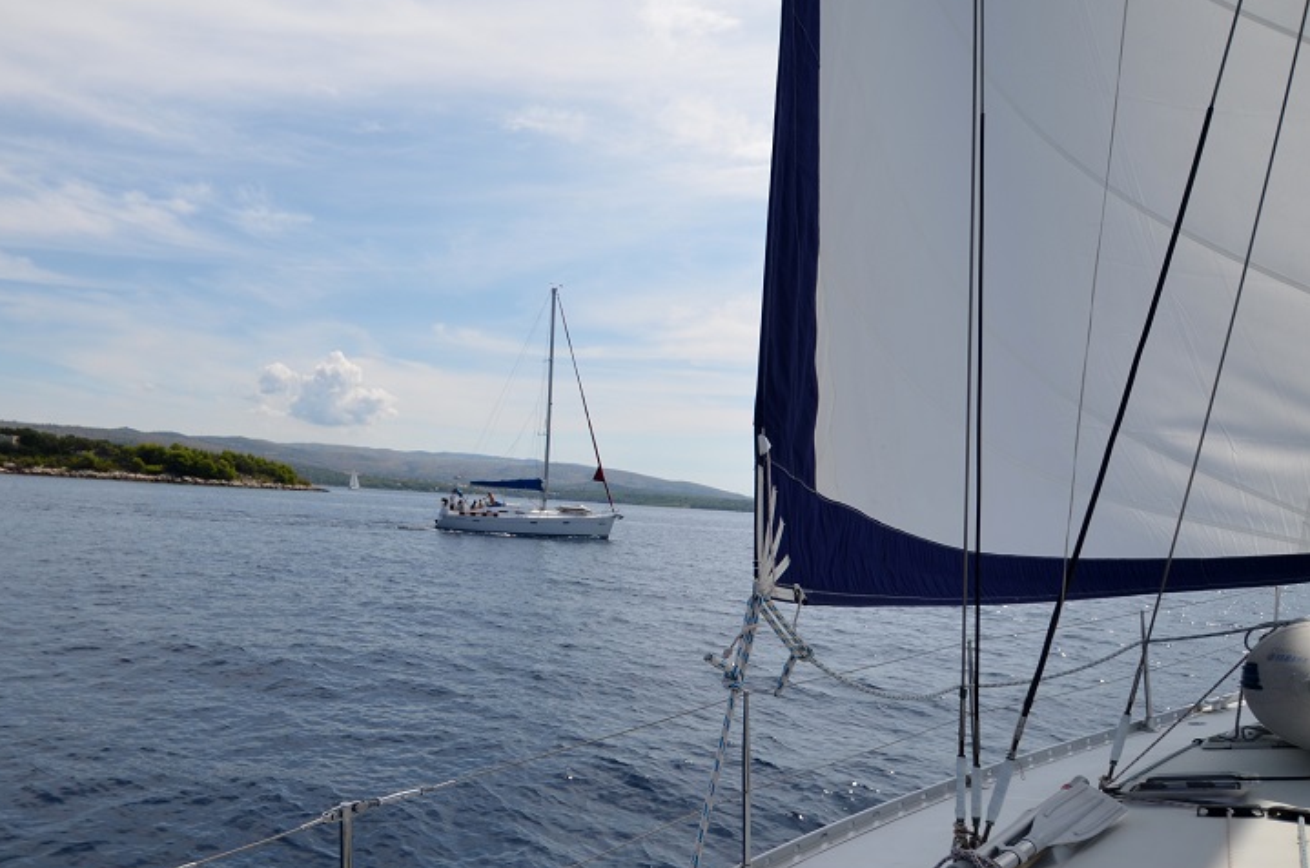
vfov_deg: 51.0
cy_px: 473
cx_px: 405
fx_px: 908
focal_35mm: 25
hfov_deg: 69.0
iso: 125
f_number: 4
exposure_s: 1/2000
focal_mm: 12
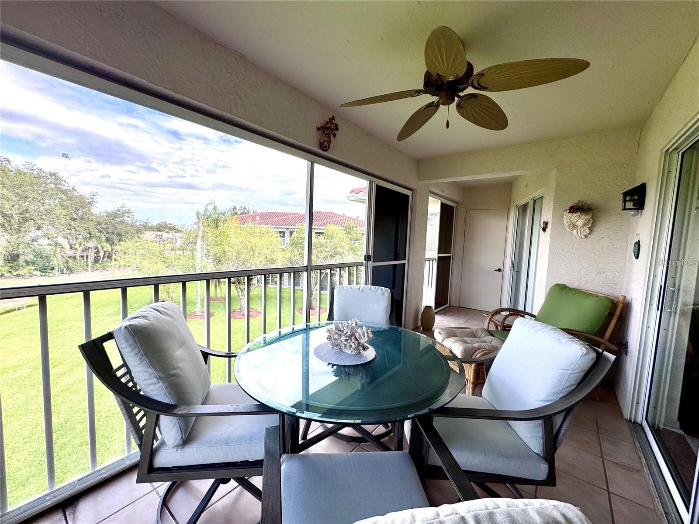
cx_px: 350
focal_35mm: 14
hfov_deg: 102.1
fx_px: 283
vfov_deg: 85.7
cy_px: 262
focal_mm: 2.22
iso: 40
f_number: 2.2
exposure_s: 1/270
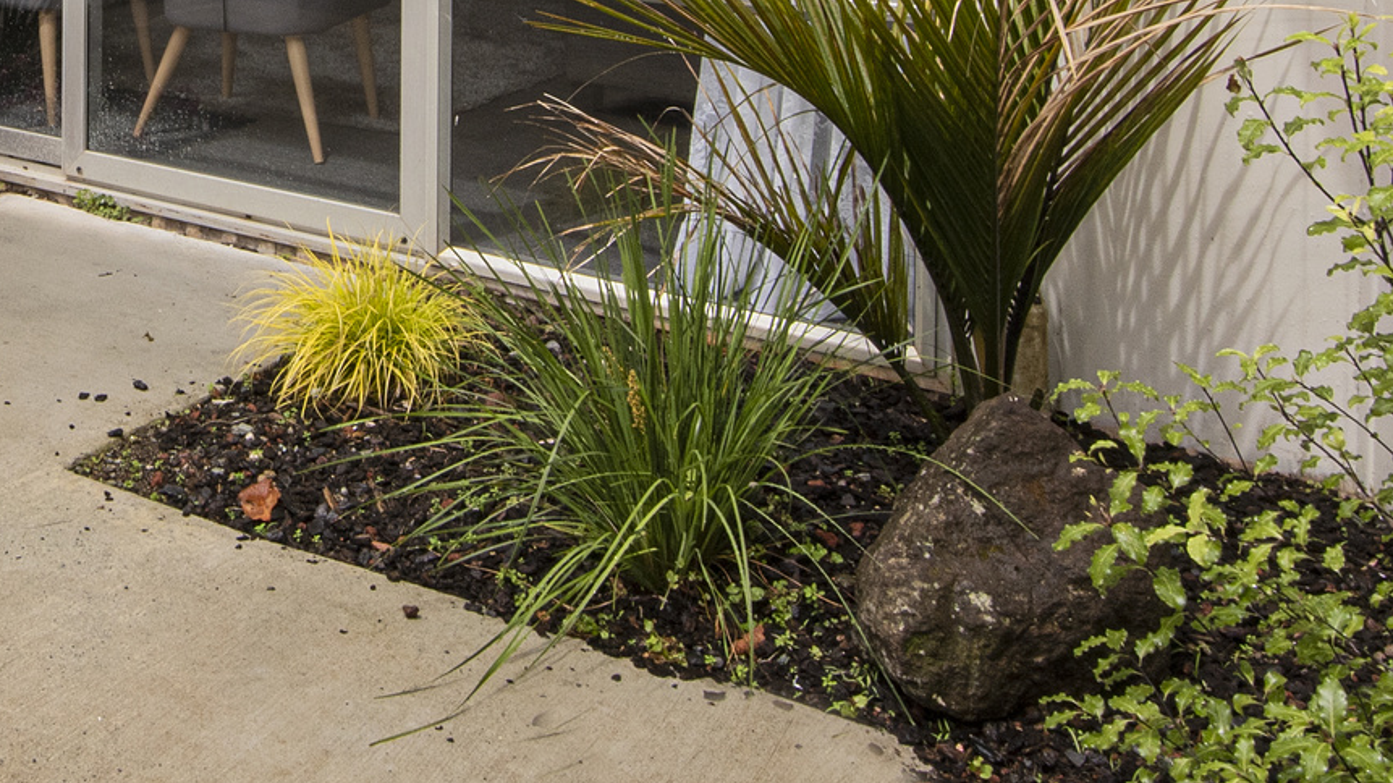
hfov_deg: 35.2
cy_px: -211
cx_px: -23
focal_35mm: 53
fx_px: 1957
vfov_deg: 20.8
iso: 200
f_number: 8
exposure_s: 1/160
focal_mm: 17
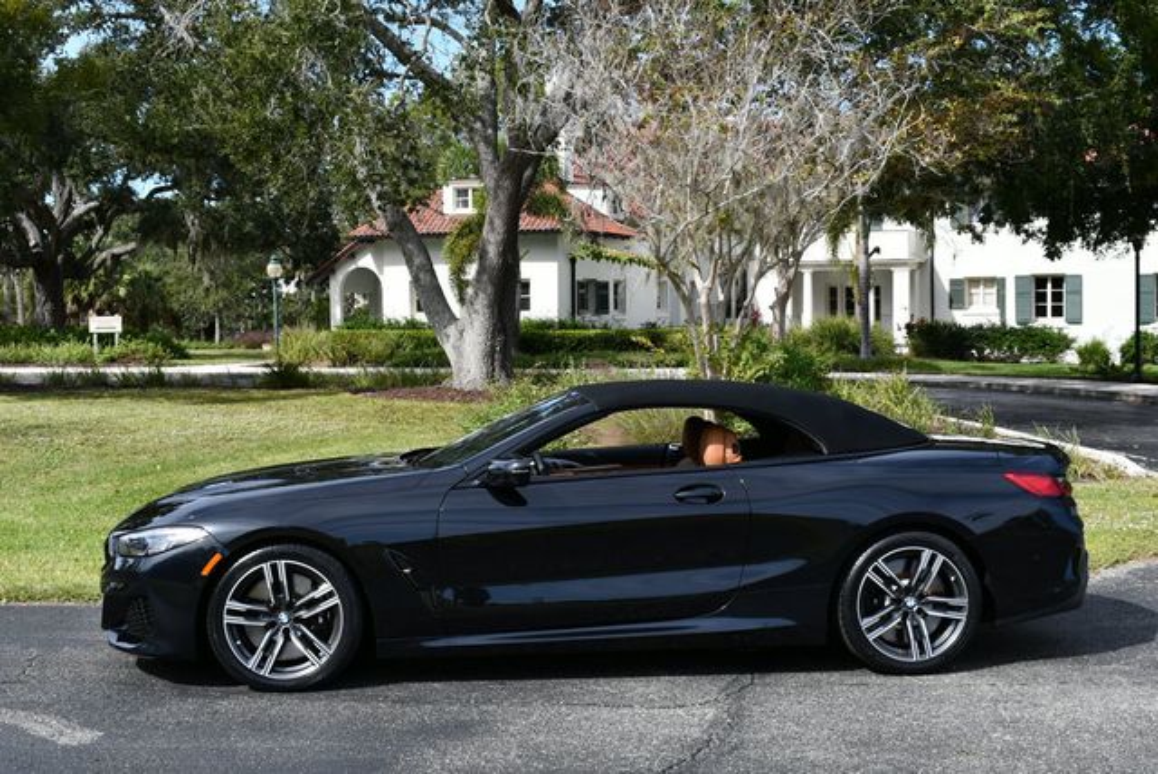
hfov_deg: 41.1
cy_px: 387
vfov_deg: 28.1
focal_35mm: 48
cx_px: 579
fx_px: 1545
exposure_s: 1/250
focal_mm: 24
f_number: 8
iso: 110
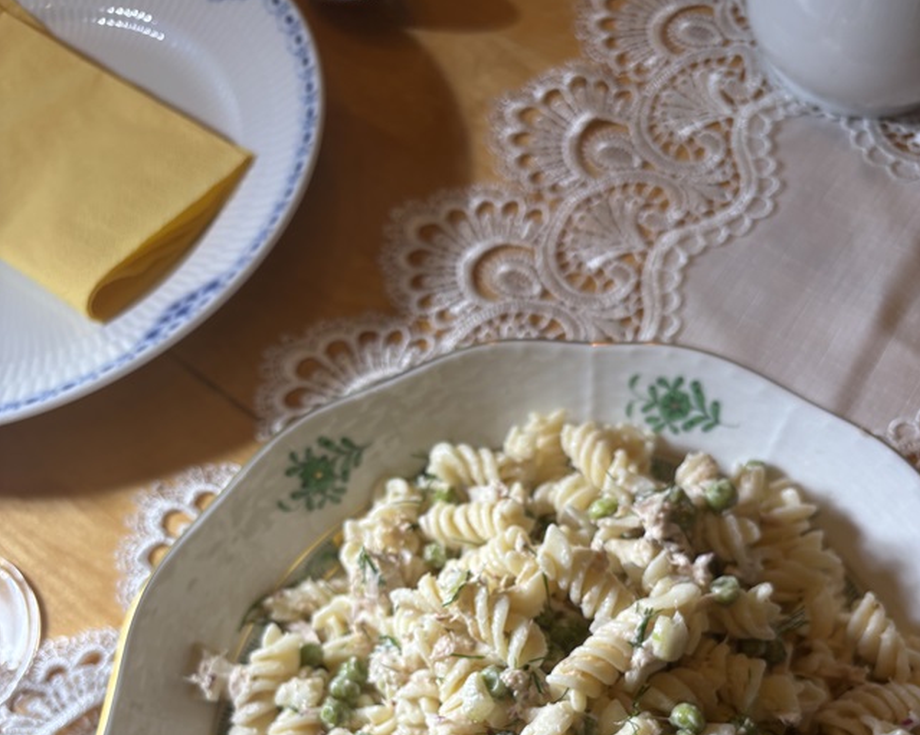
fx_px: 926
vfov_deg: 41.1
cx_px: 461
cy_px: 610
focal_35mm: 34
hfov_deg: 52.9
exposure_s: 1/369
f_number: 1.6
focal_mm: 5.96
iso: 50
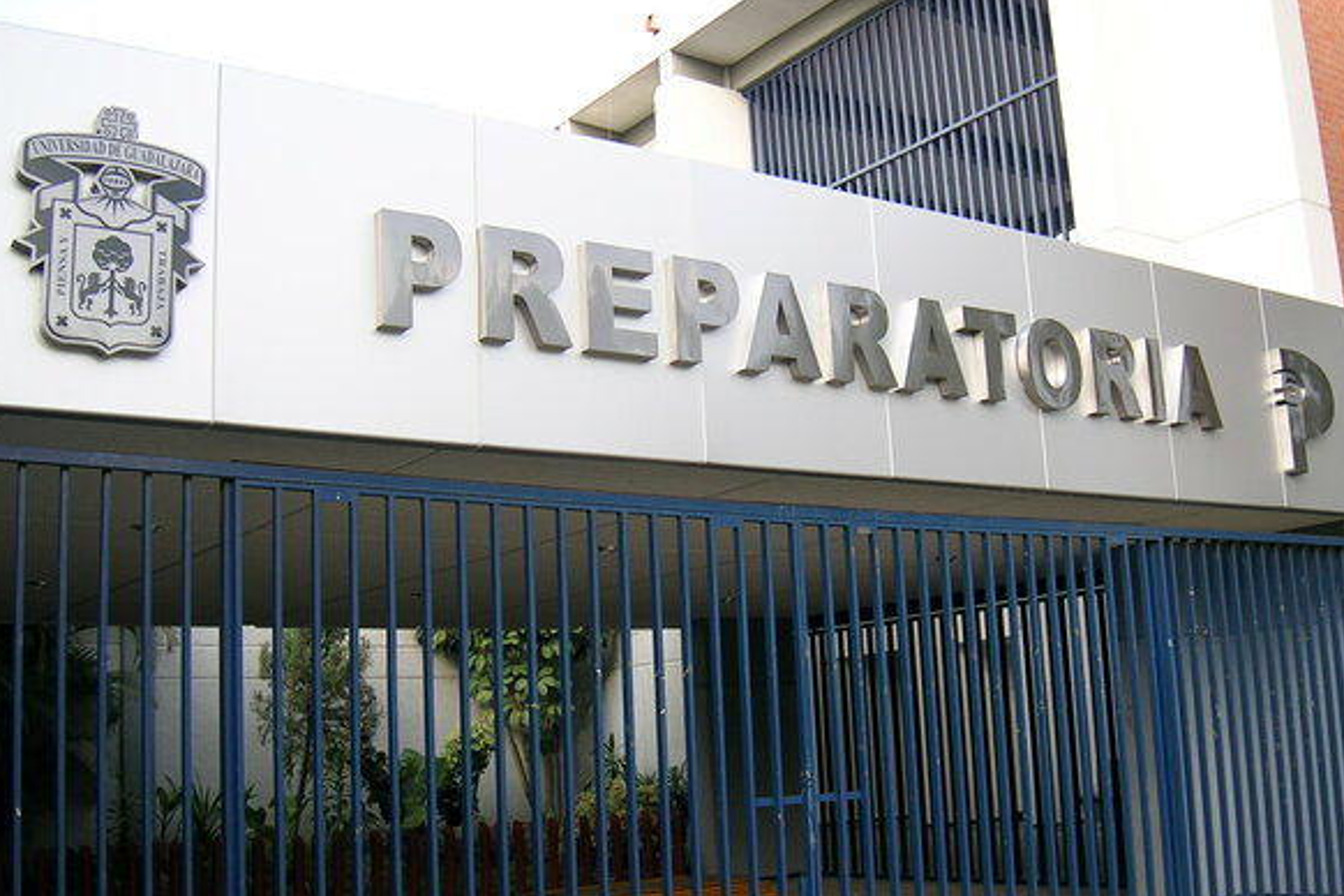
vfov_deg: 33.3
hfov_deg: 48.5
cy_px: 513
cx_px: 688
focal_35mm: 40
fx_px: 1493
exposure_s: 1/118
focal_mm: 5.4
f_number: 2.8
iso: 50
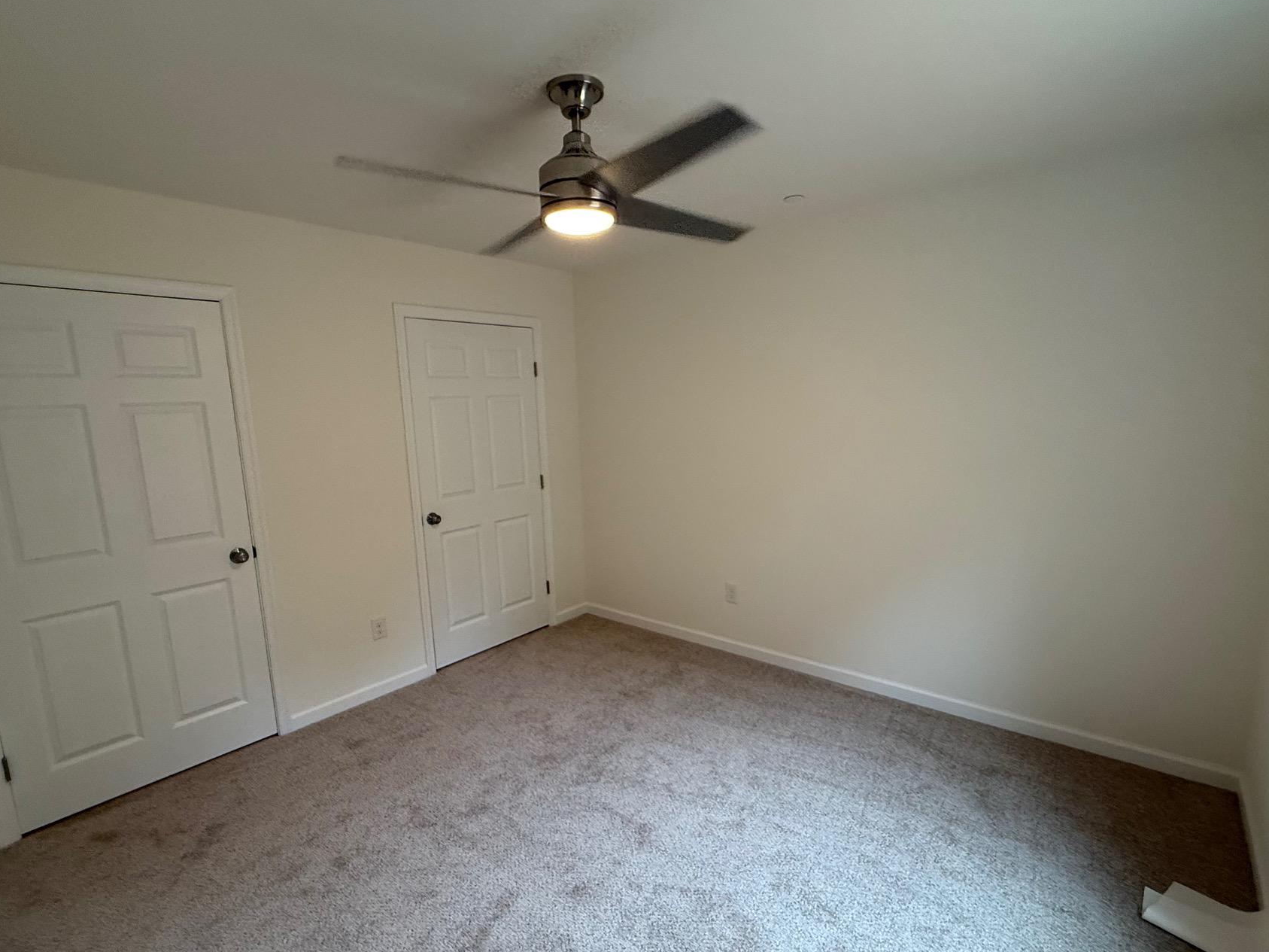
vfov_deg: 74.6
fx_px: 623
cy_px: 506
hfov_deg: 91.0
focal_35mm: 17
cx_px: 621
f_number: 2.2
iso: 320
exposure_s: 1/120
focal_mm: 2.22
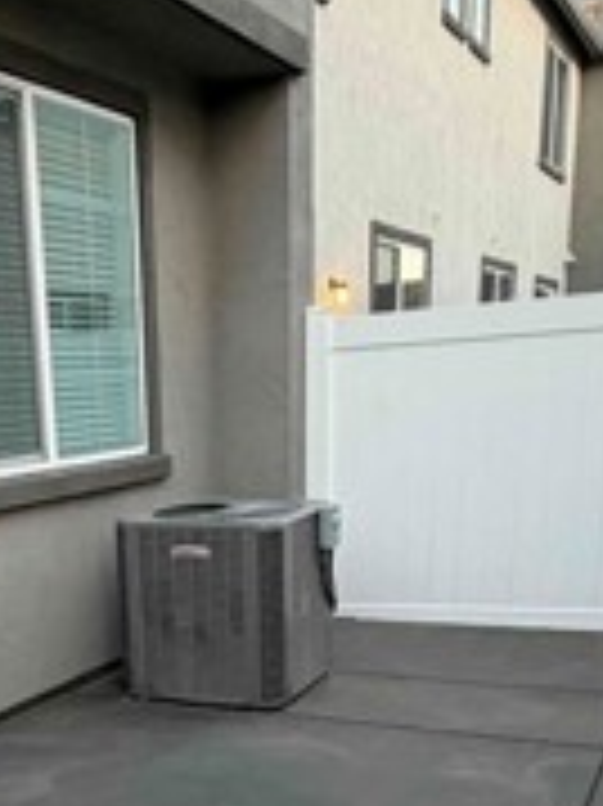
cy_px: 801
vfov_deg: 34.8
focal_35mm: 50
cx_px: 153
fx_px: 1163
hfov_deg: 28.7
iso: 250
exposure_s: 1/120
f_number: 2.2
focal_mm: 2.22
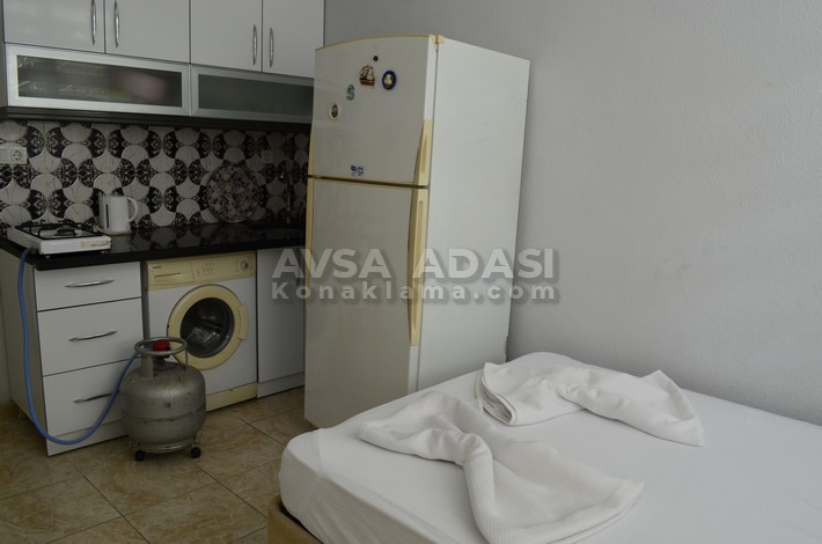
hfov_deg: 67.5
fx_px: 615
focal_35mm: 27
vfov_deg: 47.7
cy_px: 272
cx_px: 411
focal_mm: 18
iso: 400
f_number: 9.5
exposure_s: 1/45
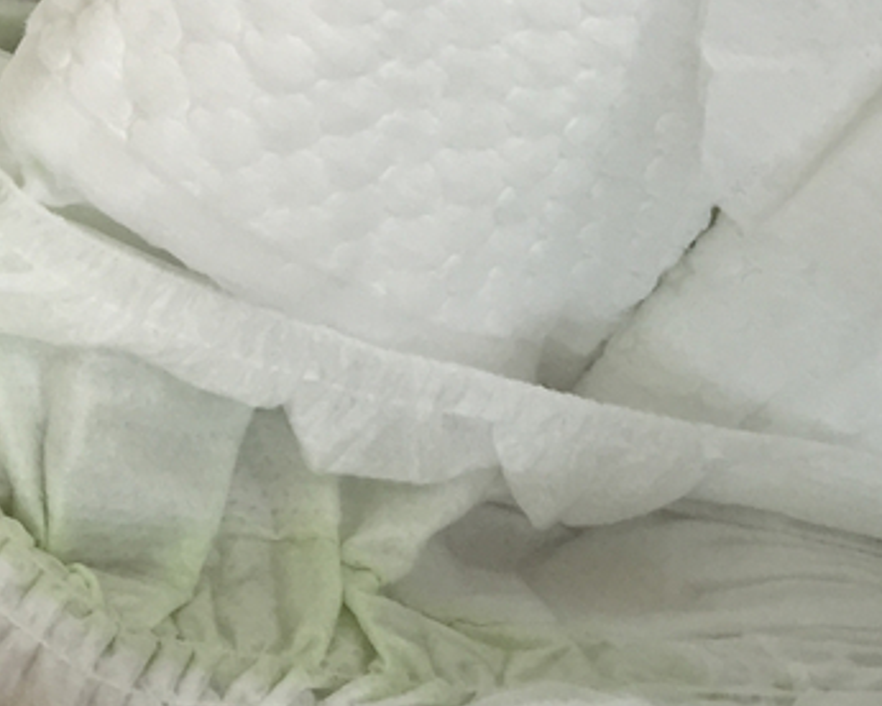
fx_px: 2193
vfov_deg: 18.1
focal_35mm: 84
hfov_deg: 20.1
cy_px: 113
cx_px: -378
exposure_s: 1/120
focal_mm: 4.15
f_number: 2.2
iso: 50
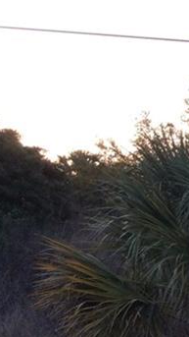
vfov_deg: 19.9
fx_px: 926
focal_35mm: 104
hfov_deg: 10.2
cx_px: 449
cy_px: 340
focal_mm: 3.3
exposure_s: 1/260
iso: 32
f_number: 2.4
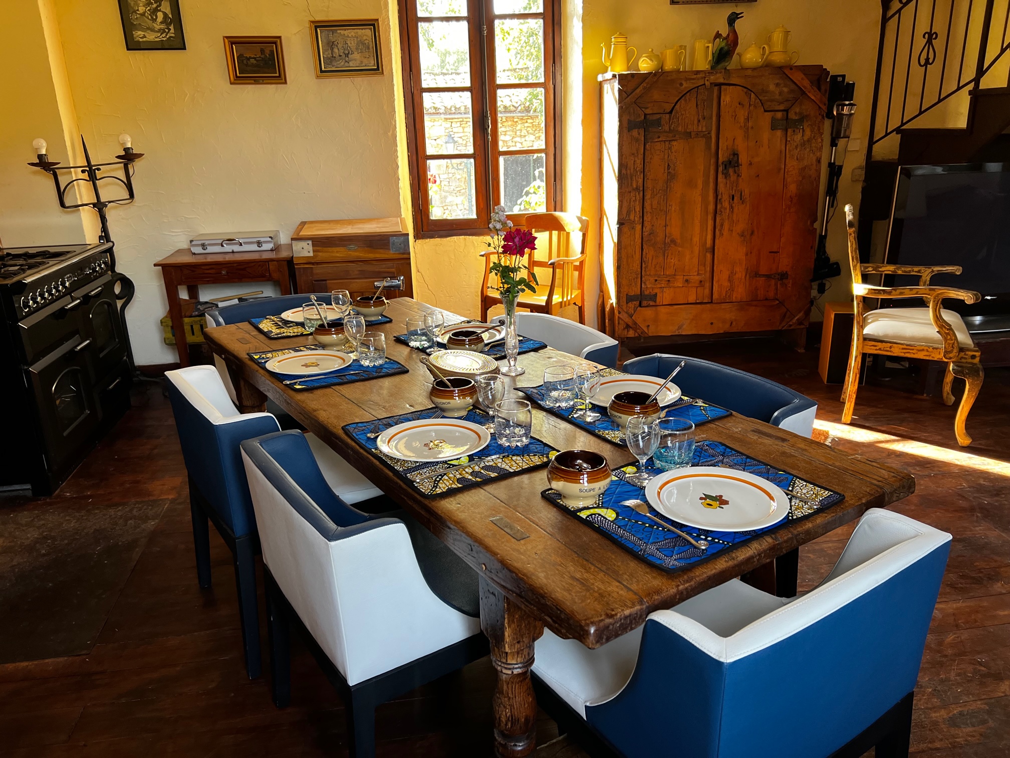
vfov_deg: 53.1
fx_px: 759
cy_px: 379
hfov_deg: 67.3
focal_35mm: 26
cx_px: 505
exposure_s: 1/121
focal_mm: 5.7
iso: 125
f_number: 1.5
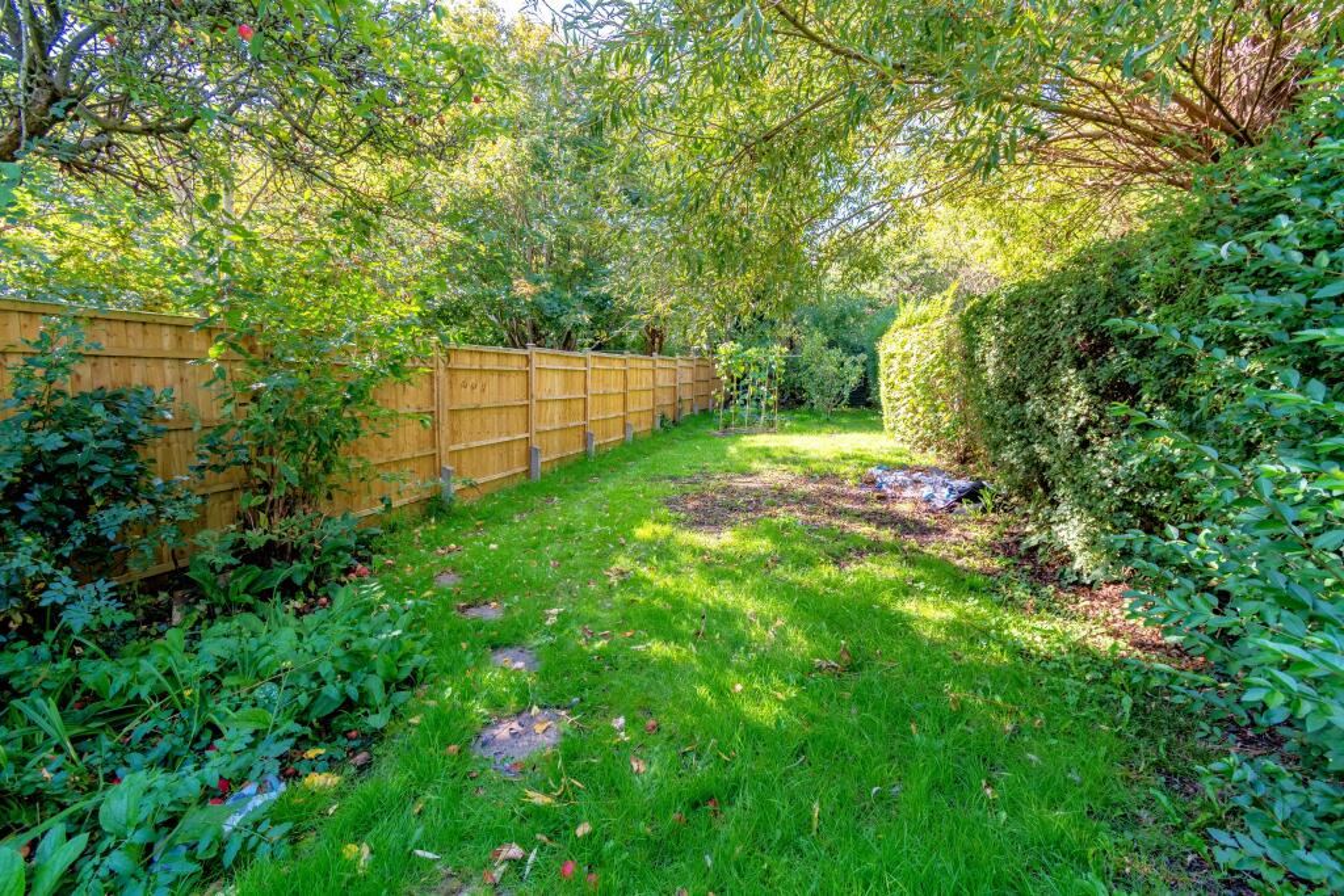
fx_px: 560
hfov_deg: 100.4
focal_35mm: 15
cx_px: 672
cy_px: 448
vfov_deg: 77.3
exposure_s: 1/250
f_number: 7.1
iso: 250
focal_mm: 10
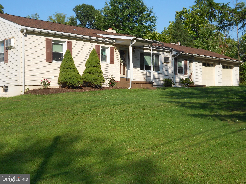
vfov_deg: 29.7
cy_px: 92
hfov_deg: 38.9
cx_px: 123
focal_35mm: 49
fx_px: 348
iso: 80
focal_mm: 8.8
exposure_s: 1/500
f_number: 4.5
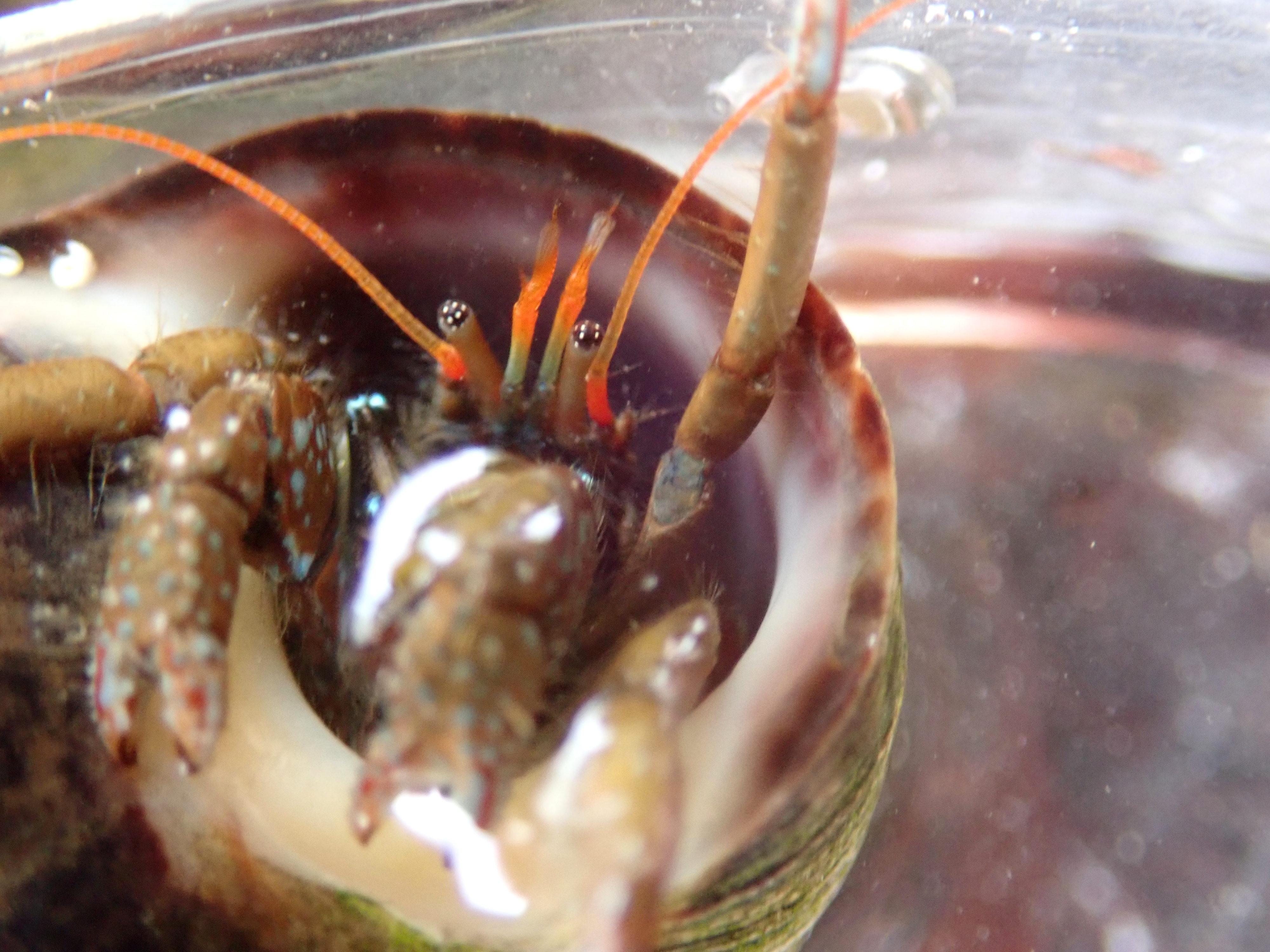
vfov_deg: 25.7
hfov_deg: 33.8
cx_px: 635
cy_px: 476
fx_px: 2091
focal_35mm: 57
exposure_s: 1/50
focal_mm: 10.29
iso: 1000
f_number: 3.5
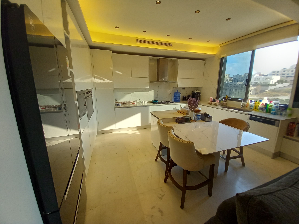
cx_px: 150
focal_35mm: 13
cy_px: 112
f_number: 2.2
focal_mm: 1.13
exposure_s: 1/100
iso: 40
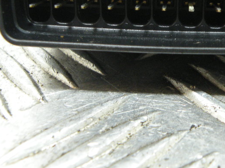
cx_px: 167
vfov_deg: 26.6
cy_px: 16
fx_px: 344
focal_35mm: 53
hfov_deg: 35.4
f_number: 2.8
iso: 210
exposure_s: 1/60
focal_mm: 4.7
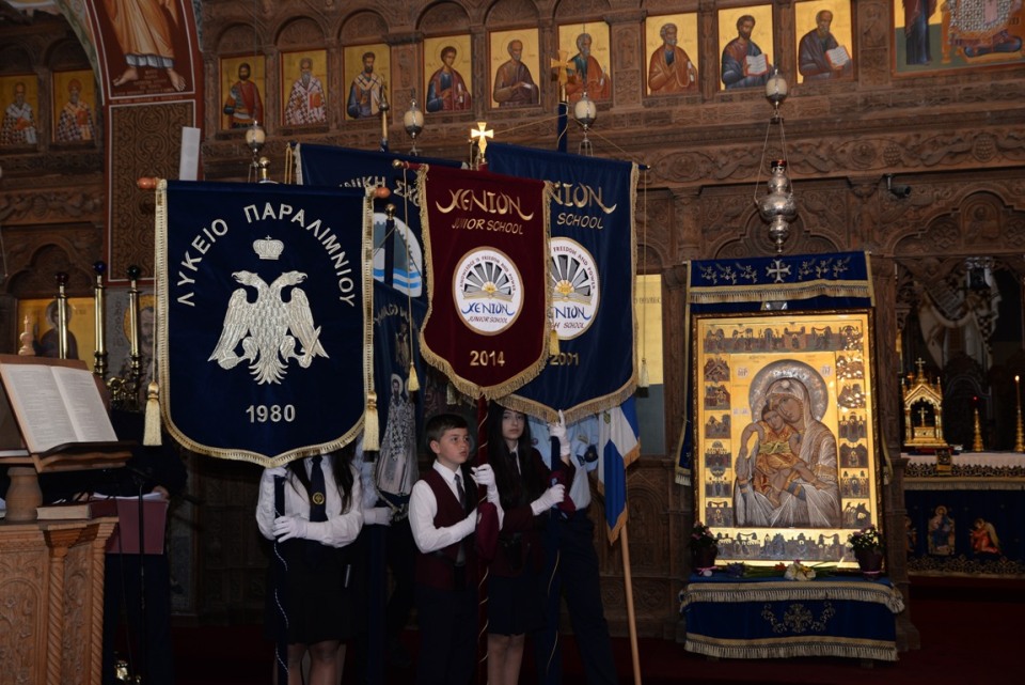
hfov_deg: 48.4
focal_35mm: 40
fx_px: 1139
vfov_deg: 33.4
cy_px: 342
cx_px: 512
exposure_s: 1/60
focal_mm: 40
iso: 400
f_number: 5
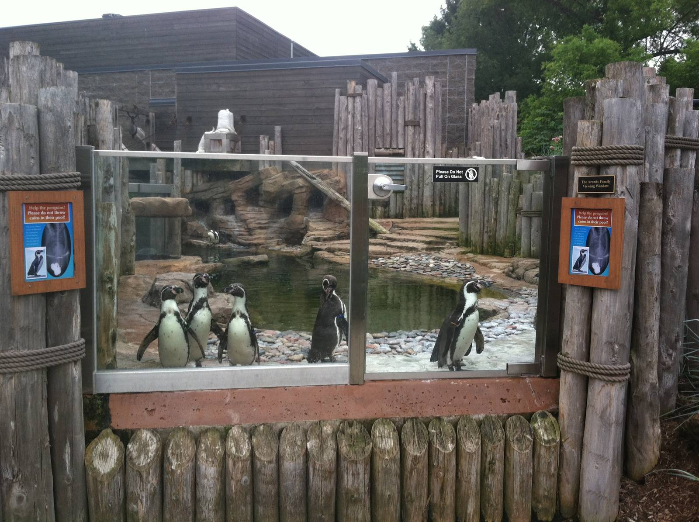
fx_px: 706
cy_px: 261
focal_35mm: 35
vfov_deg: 40.6
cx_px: 350
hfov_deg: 52.7
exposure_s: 1/319
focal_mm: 3.85
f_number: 2.8
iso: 80
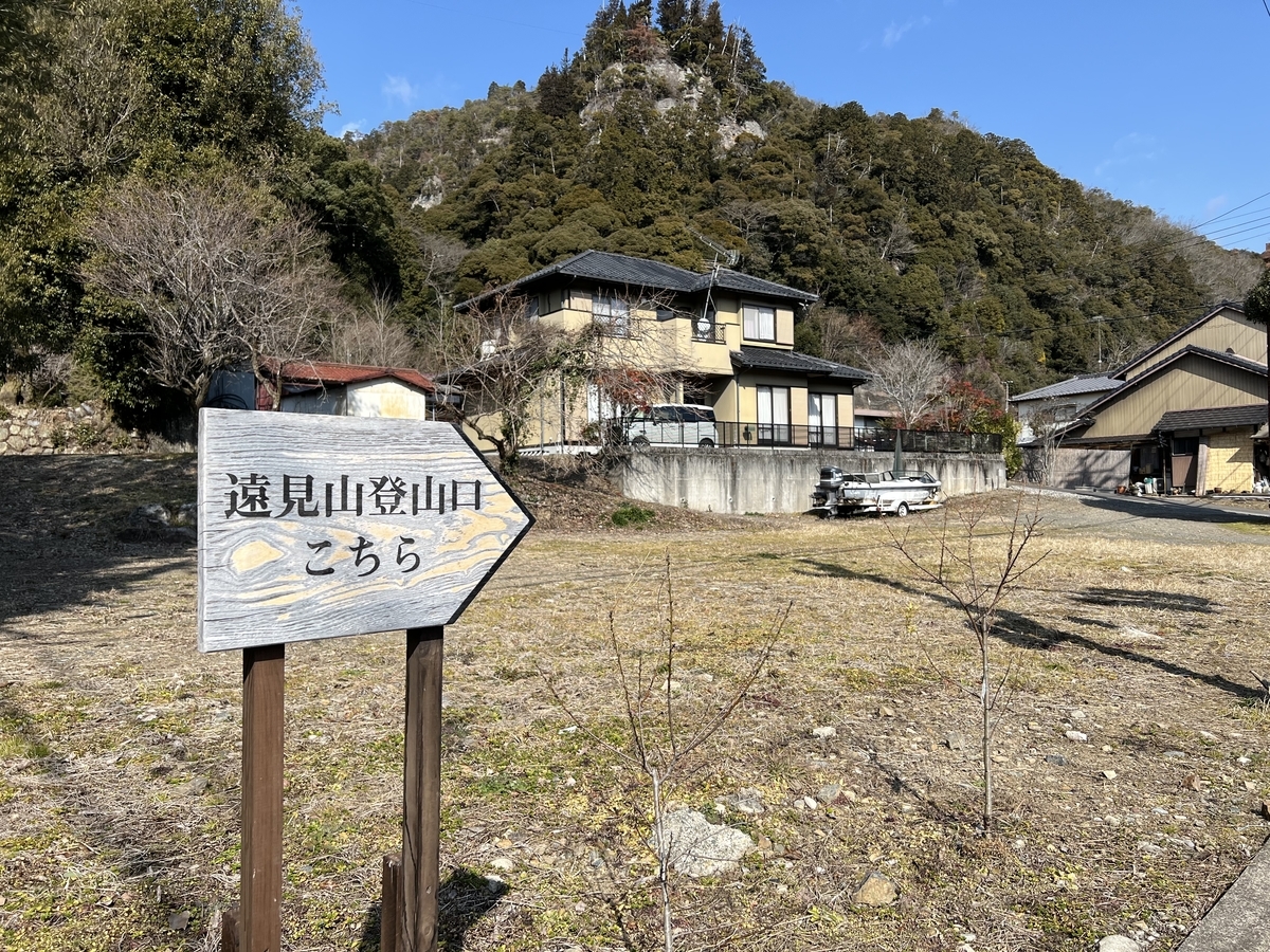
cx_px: 635
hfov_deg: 67.3
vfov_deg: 53.1
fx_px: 954
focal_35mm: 26
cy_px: 476
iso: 50
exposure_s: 1/3831
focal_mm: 5.7
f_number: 1.5
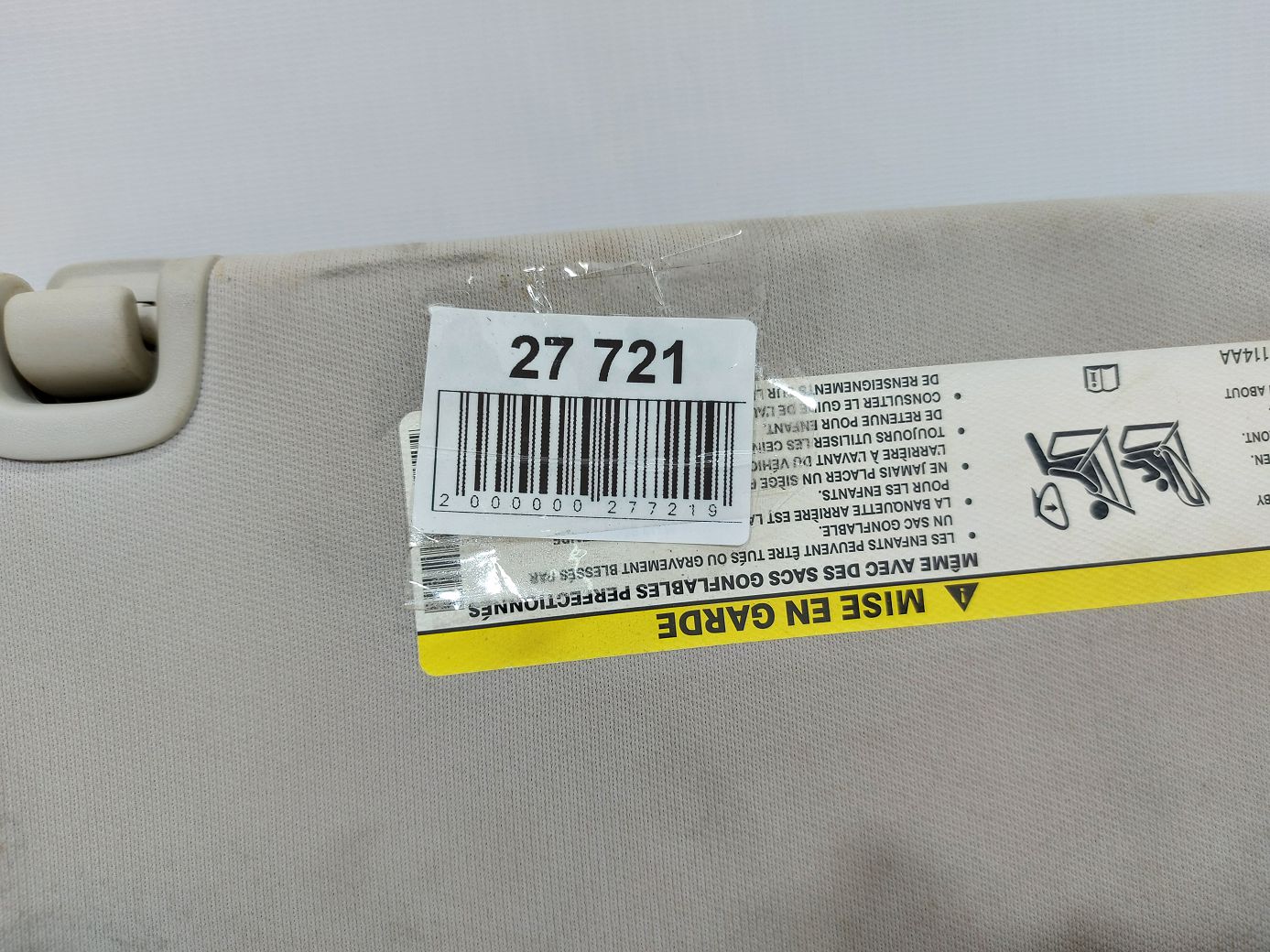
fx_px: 880
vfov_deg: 56.8
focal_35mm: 24
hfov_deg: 71.6
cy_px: 476
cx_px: 635
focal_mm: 5.23
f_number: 1.8
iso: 80
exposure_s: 1/50
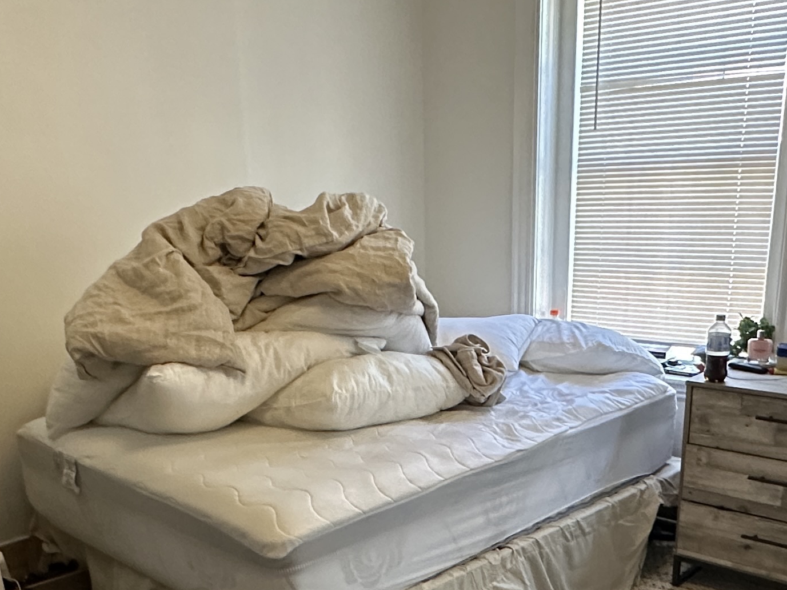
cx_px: 376
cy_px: 474
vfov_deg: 34.1
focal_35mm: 41
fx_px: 932
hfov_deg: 45.8
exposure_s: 1/60
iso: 500
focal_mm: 2.22
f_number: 2.2
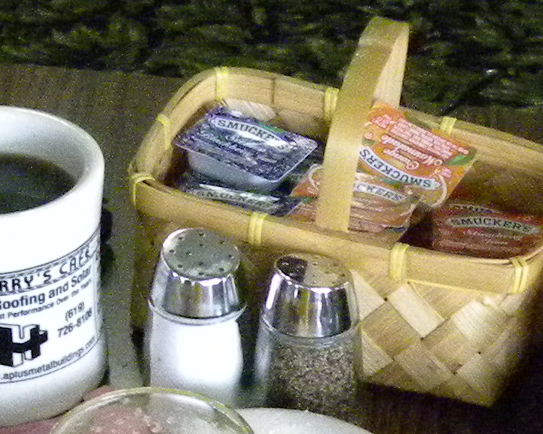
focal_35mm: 139
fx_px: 2234
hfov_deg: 13.7
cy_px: 695
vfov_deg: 10.6
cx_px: 483
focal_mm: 4.6
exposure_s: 1/57.6
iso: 400
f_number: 2.8
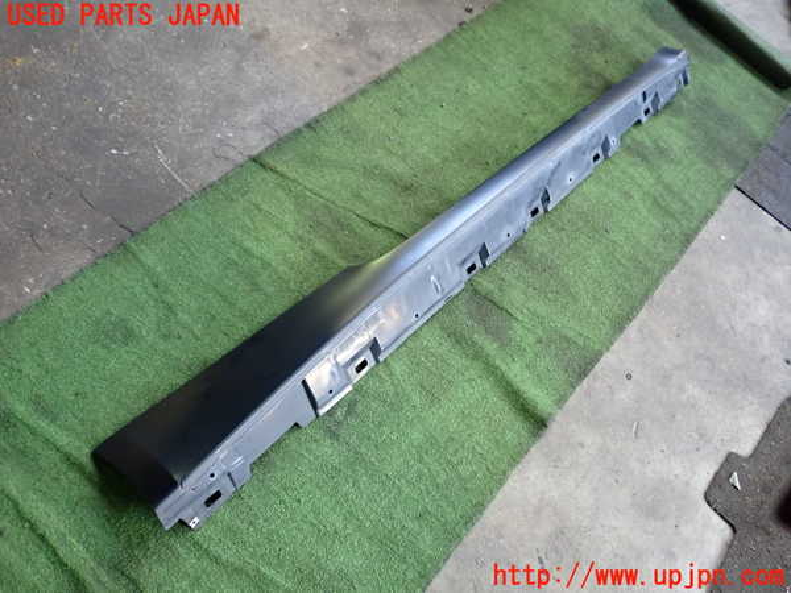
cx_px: 396
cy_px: 296
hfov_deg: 60.0
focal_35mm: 30
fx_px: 686
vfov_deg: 46.8
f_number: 2.3
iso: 250
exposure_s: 1/30
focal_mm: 5.4
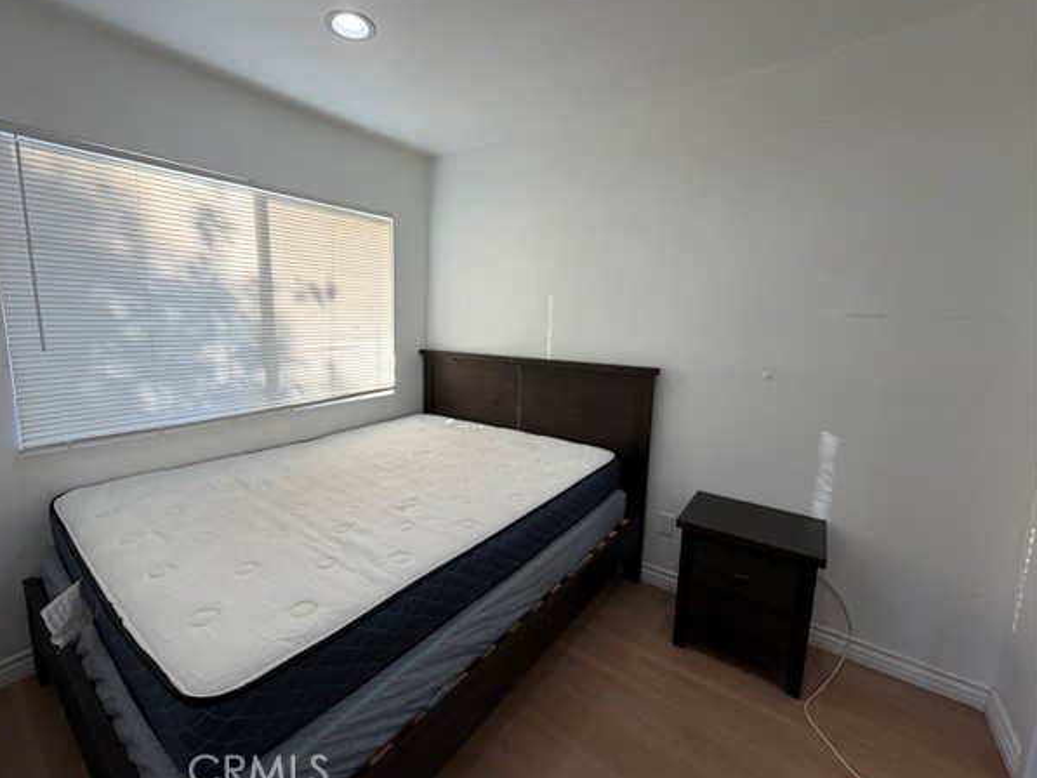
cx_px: 485
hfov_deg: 98.0
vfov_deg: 81.7
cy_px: 379
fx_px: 449
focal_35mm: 15
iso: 50
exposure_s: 1/120
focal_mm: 2.22
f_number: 2.2
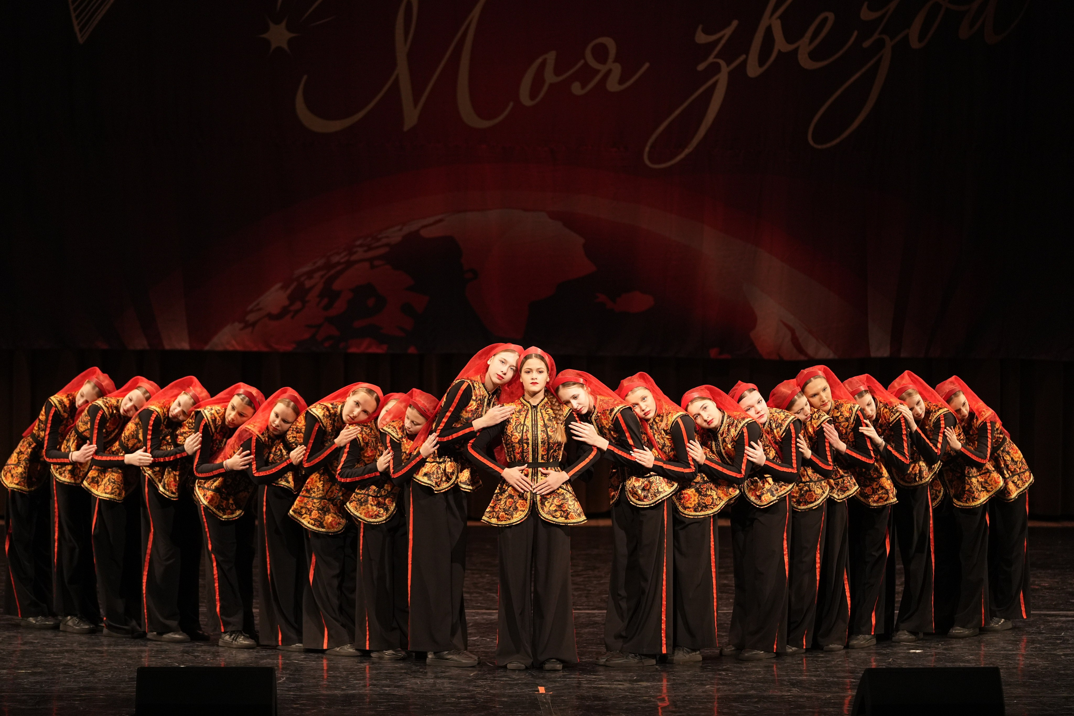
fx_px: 4475
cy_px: 358
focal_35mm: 150
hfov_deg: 13.7
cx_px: 537
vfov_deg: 9.1
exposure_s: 1/400
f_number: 2.8
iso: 1600
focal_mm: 150
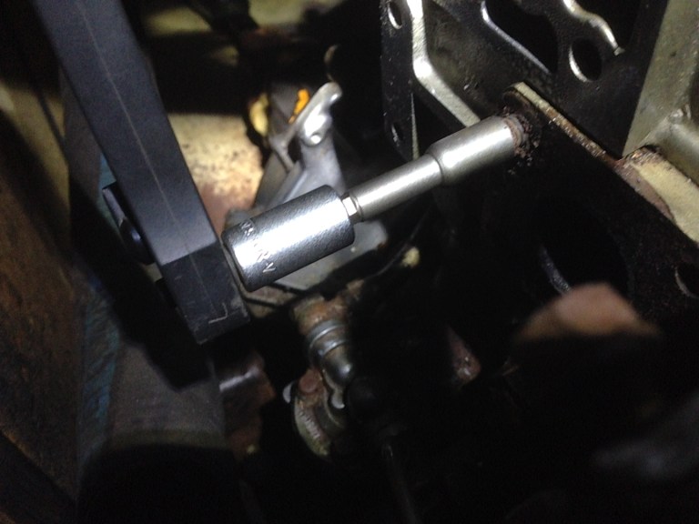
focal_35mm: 33
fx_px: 666
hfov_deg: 55.4
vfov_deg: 42.9
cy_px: 262
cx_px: 350
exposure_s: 1/120
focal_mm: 4.12
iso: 250
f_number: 2.4
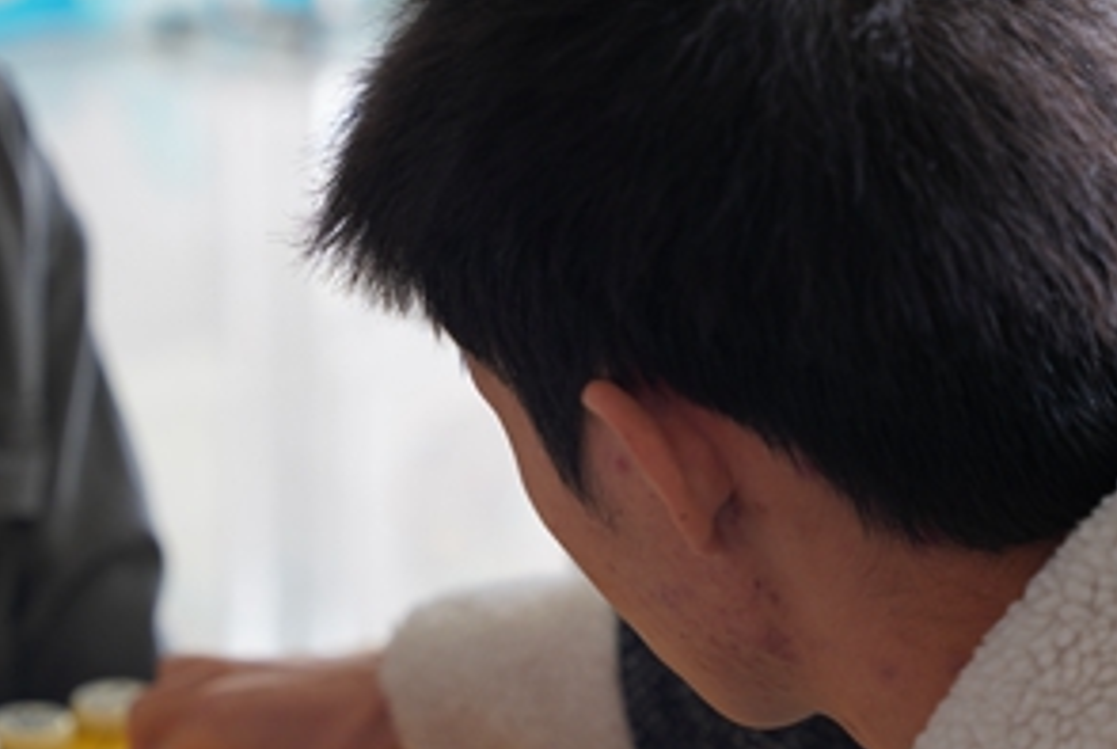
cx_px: 483
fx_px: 3362
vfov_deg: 12.7
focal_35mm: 108
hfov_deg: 18.9
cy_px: 502
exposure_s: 1/80
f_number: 4
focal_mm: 63.7
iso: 320
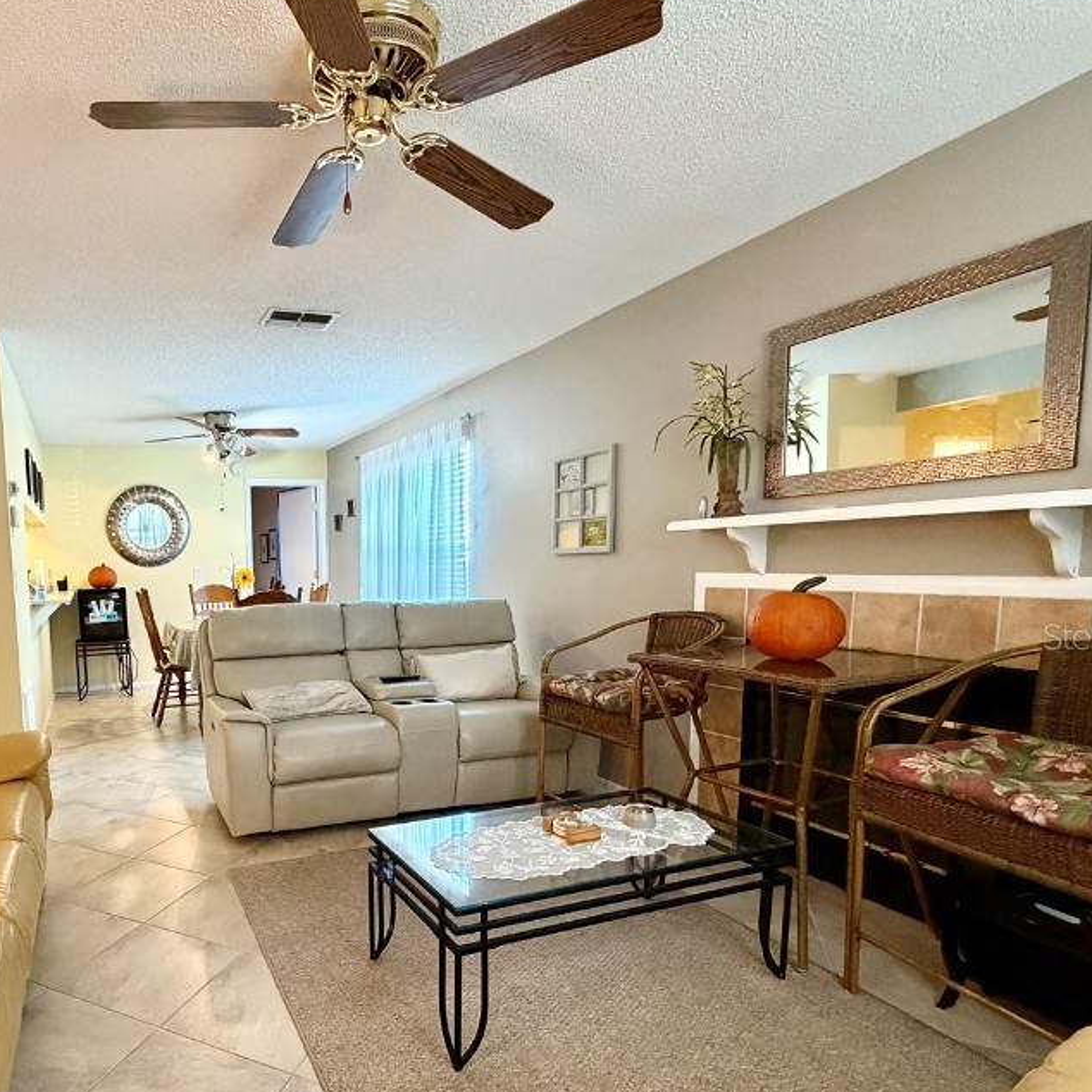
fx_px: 714
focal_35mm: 20
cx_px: 324
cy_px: 636
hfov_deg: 71.5
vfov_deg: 74.3
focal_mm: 2.22
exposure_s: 1/60
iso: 500
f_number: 2.2
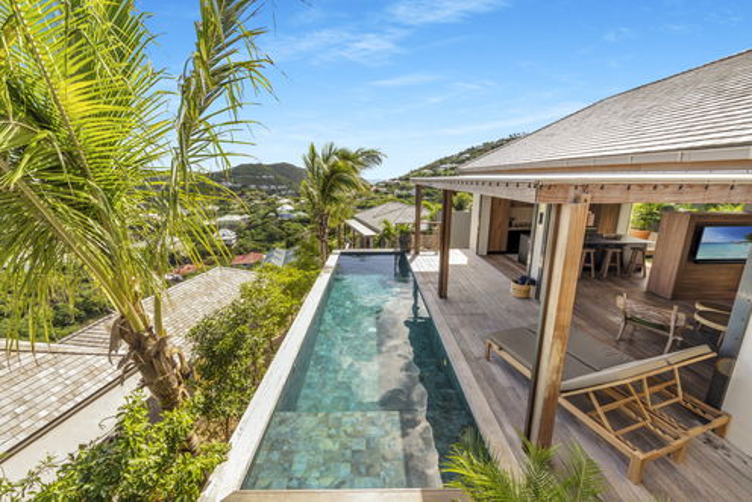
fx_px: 293
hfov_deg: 104.2
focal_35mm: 14
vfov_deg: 81.2
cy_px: 251
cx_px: 376
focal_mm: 14
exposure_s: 1/30
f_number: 11
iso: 64
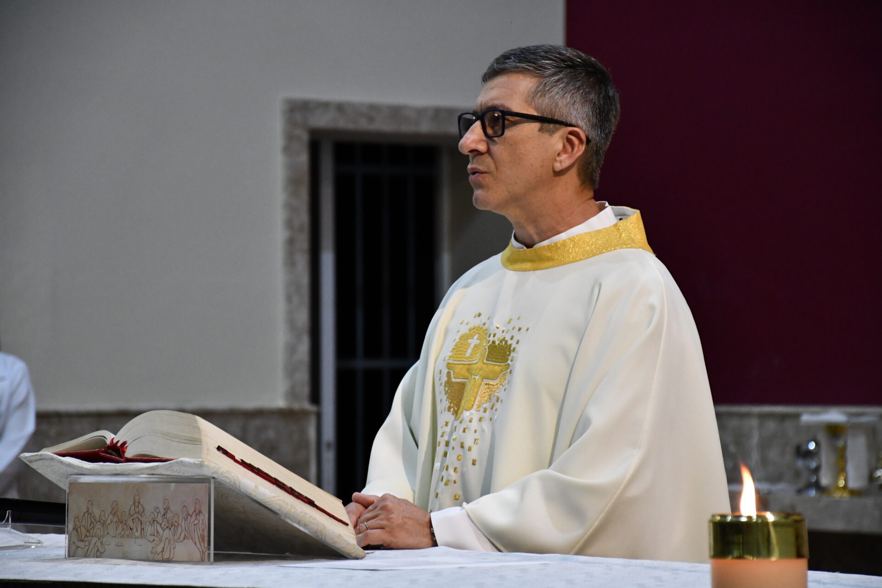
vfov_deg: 8.7
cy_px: 294
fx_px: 3846
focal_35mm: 157
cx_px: 441
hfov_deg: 13.1
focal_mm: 105
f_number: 5.6
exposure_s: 1/160
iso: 3200
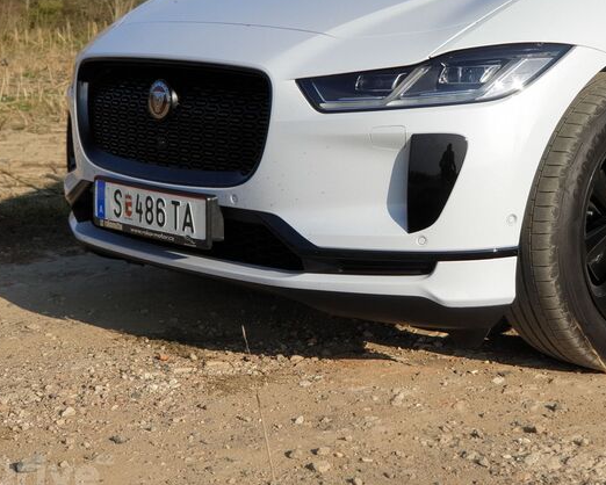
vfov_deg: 18.4
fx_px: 1489
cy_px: 134
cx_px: 460
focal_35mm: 83
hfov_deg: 22.8
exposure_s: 1/1157
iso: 25
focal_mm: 6
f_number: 2.4
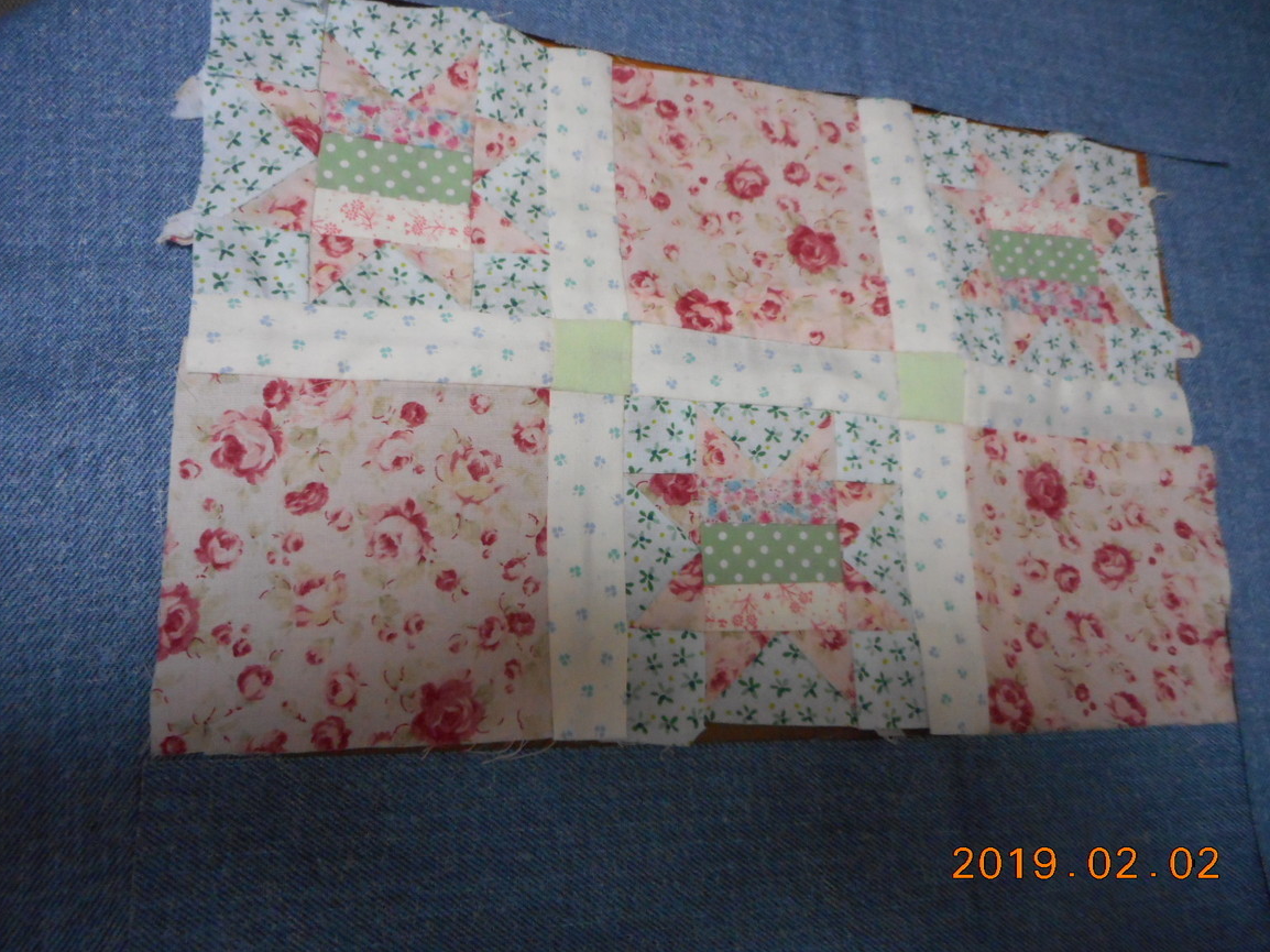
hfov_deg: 67.3
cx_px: 627
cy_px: 471
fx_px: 954
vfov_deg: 53.0
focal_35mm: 26
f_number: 3.7
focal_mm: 4.5
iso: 400
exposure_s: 1/25
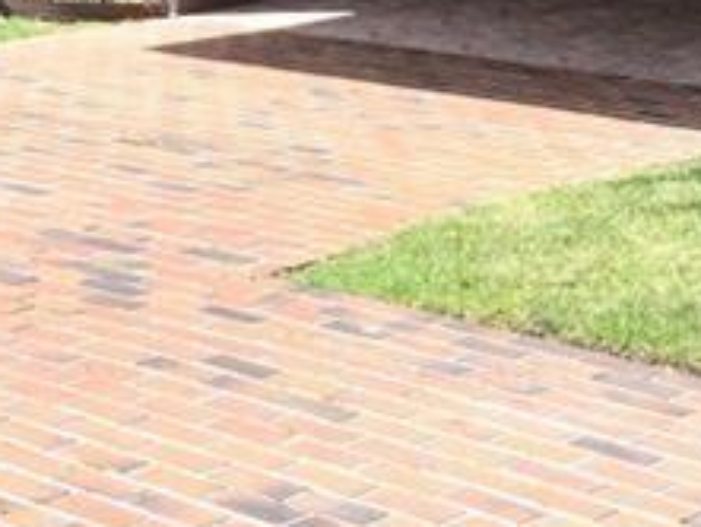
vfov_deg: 12.6
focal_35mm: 112
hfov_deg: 17.6
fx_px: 2269
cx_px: 365
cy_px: -238
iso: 25
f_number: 2.4
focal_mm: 3.3
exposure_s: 1/799
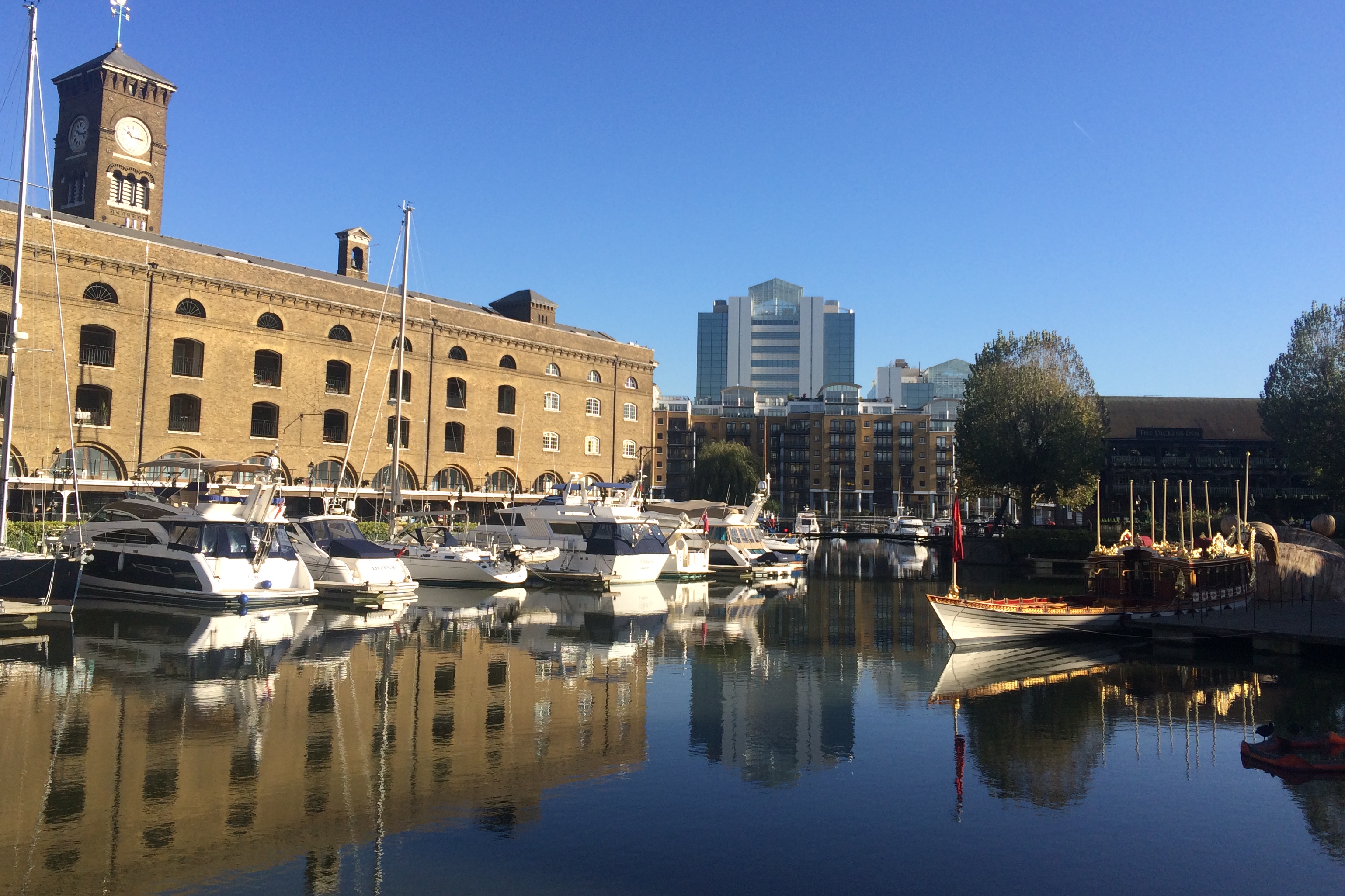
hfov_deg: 58.7
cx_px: 653
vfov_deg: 41.1
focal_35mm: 32
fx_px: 1195
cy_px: 398
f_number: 2.2
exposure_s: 1/1580
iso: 32
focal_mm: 4.15
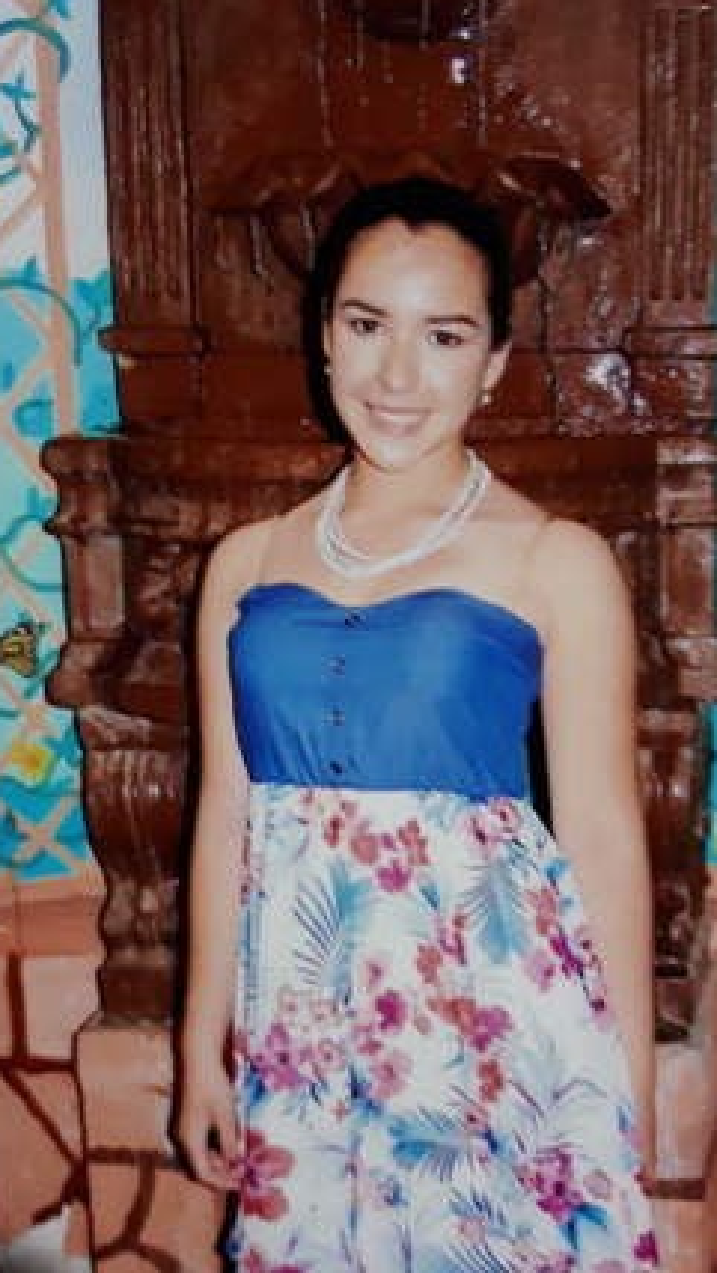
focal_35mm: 33
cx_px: 309
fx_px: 1114
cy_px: 702
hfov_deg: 35.6
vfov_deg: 59.3
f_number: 1.9
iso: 400
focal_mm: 3.6
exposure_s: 1/15
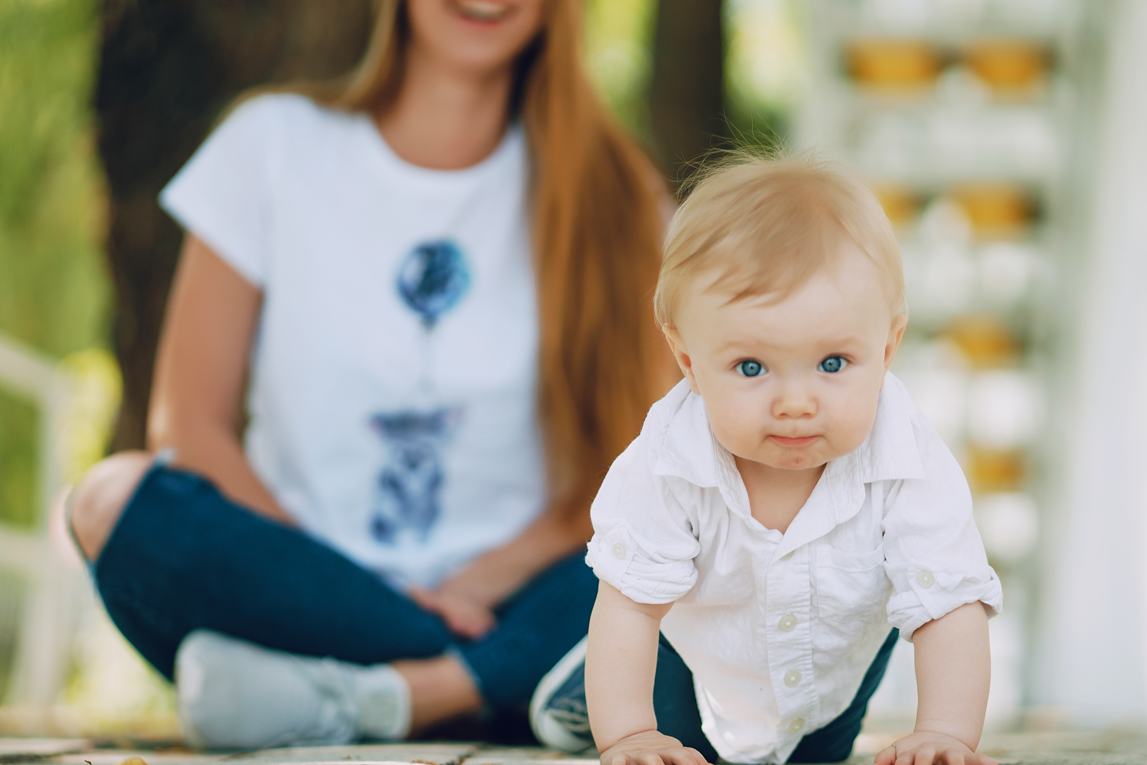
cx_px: 598
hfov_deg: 19.5
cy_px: 363
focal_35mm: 105
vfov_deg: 13.0
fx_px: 3345
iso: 320
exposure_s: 1/2000
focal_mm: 85
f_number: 2
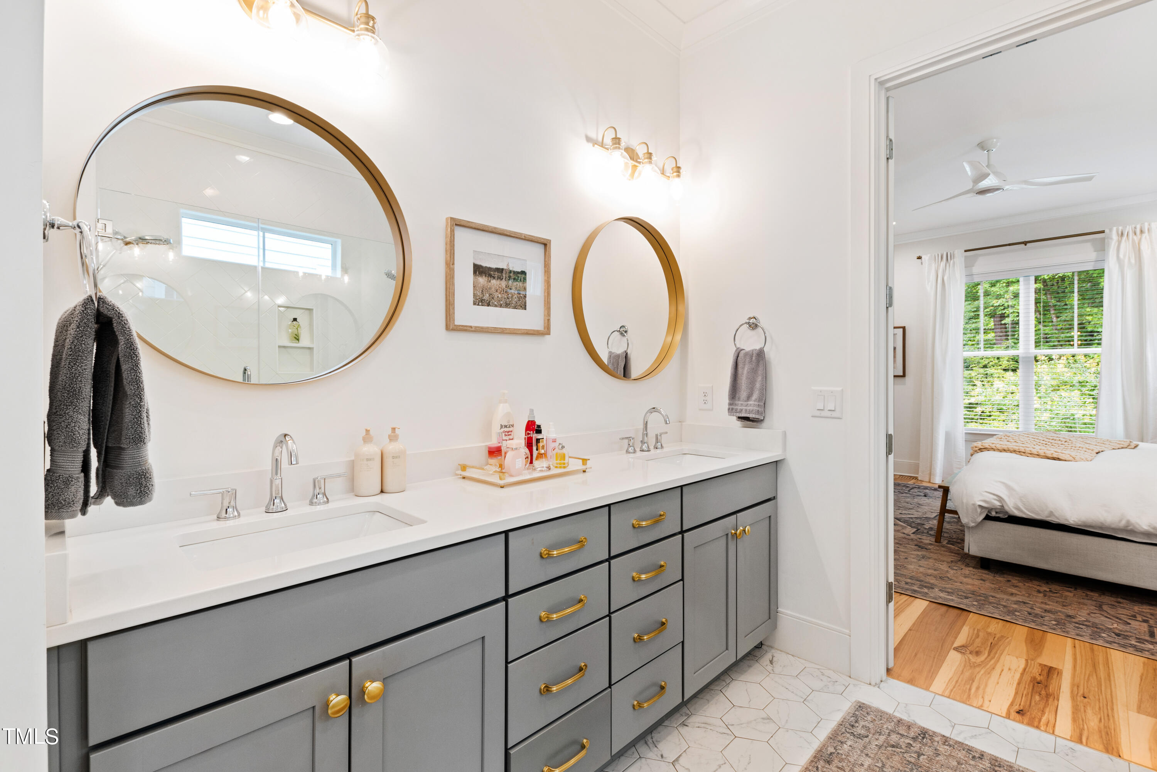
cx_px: 578
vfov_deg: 77.3
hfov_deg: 100.4
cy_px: 386
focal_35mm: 15
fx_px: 482
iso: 100
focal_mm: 10
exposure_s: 1/4
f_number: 8
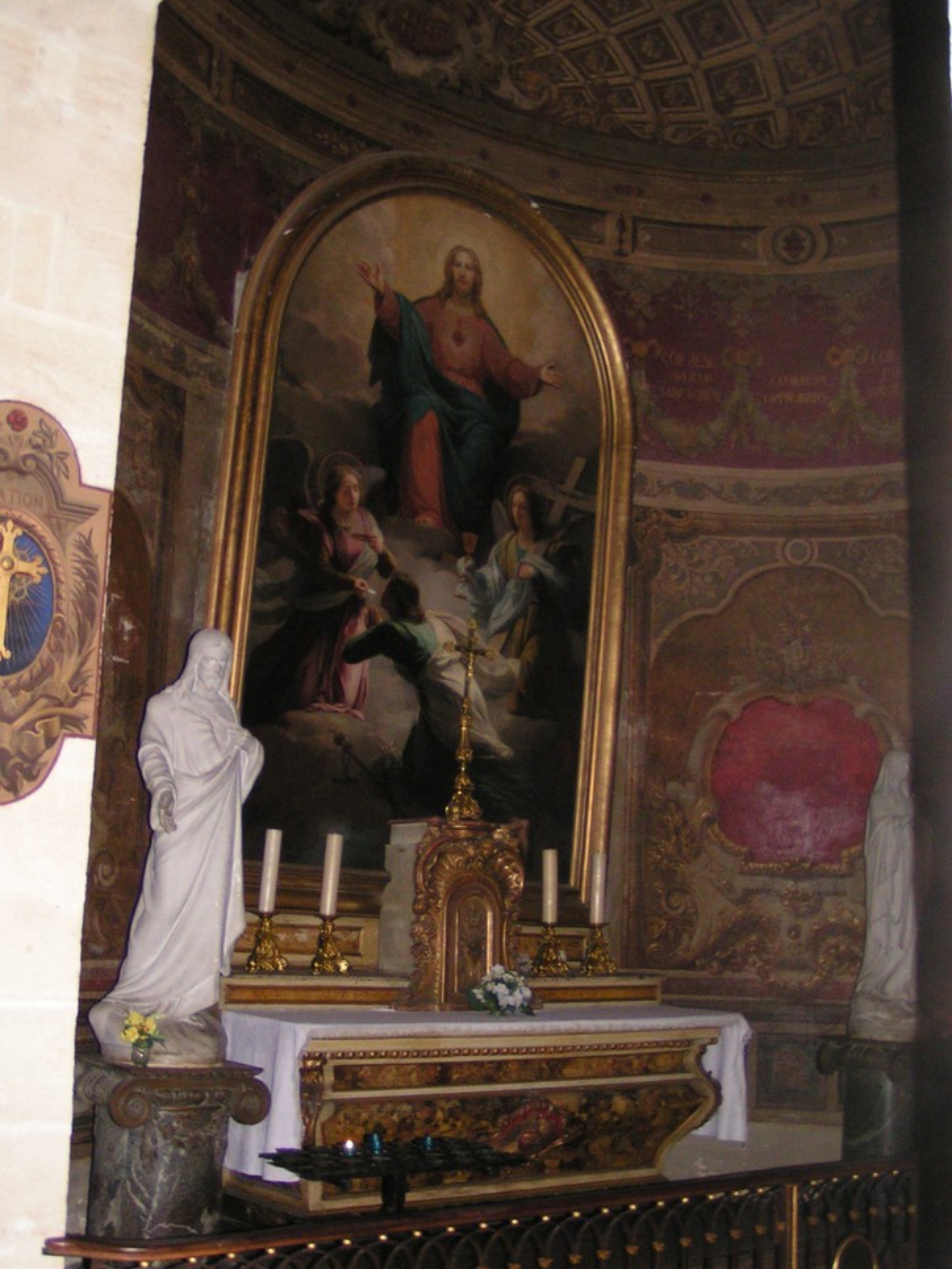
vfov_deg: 44.8
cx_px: 442
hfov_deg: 34.3
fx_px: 1540
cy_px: 623
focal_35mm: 42
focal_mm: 5.8
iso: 200
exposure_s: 1/40
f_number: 2.8
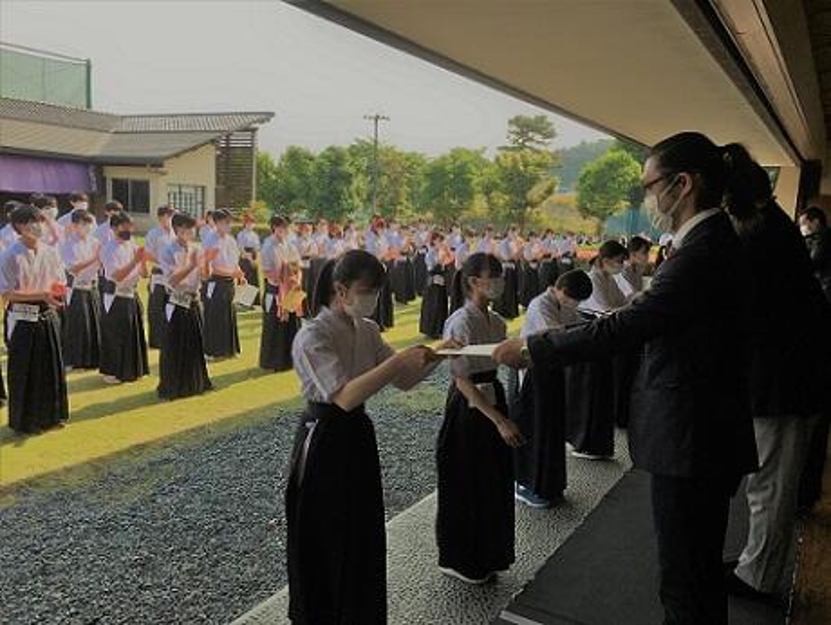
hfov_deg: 61.6
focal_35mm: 29
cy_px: 312
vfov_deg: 48.3
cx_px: 416
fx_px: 697
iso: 25
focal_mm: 4.15
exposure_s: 1/668
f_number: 2.2
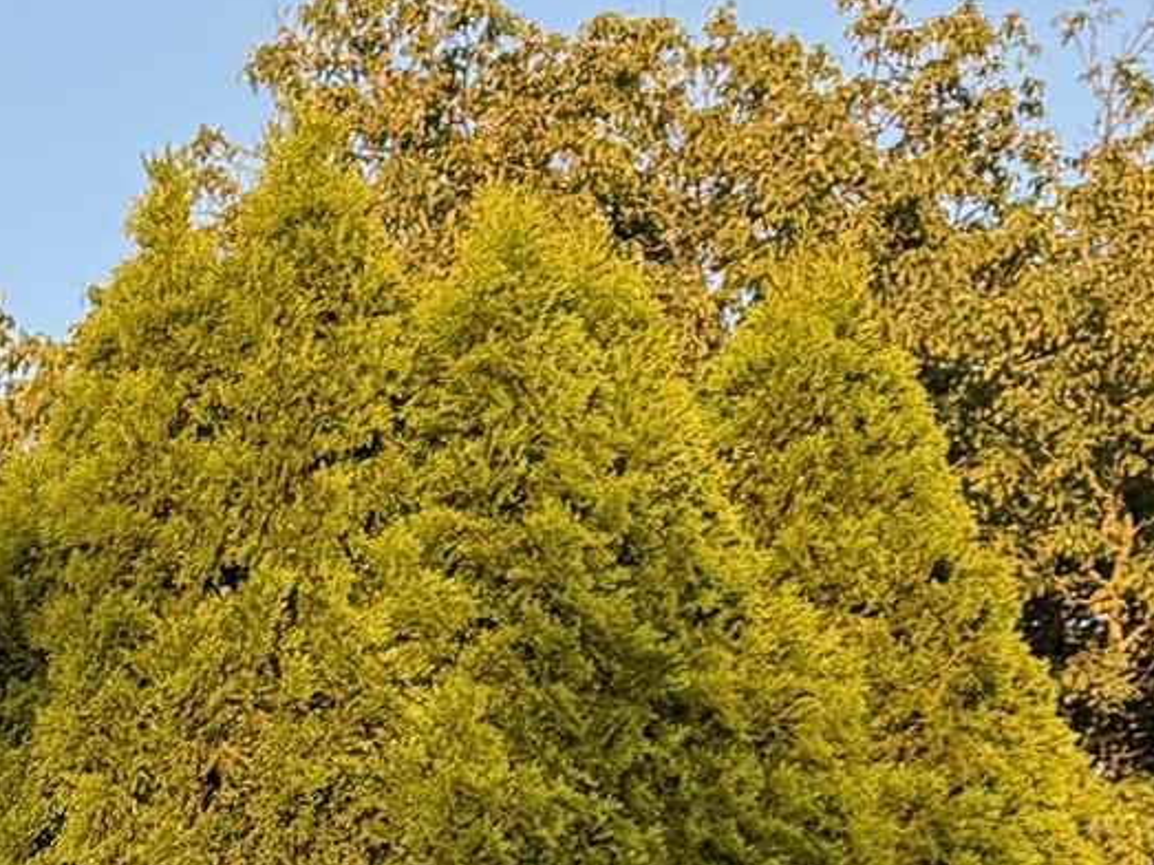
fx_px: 4699
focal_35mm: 141
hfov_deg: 13.0
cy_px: 2136
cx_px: -746
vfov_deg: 9.3
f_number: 1.78
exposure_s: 1/747
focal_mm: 6.76
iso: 80
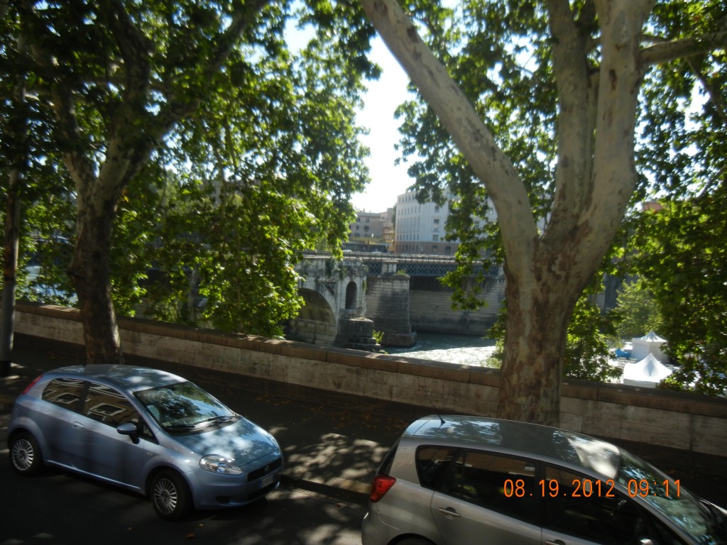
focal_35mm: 30
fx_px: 630
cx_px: 364
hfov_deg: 60.0
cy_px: 272
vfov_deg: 46.8
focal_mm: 5.4
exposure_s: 1/777
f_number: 3.5
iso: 160
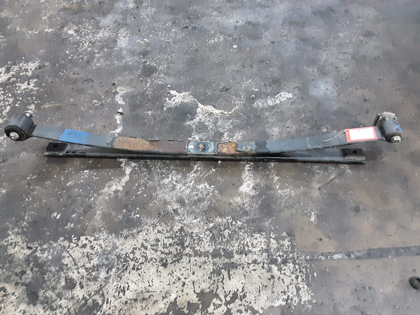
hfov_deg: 65.3
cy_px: 158
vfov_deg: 51.4
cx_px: 210
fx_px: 328
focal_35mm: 27
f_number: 1.9
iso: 400
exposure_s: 1/25
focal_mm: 2.91
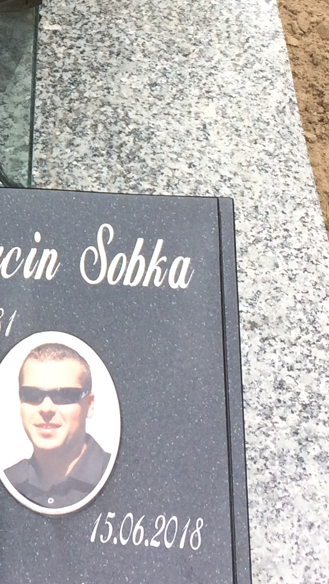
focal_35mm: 95
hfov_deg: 12.2
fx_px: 1473
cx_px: -136
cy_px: 32
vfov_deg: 21.8
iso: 32
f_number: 2.2
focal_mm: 4.15
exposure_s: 1/402
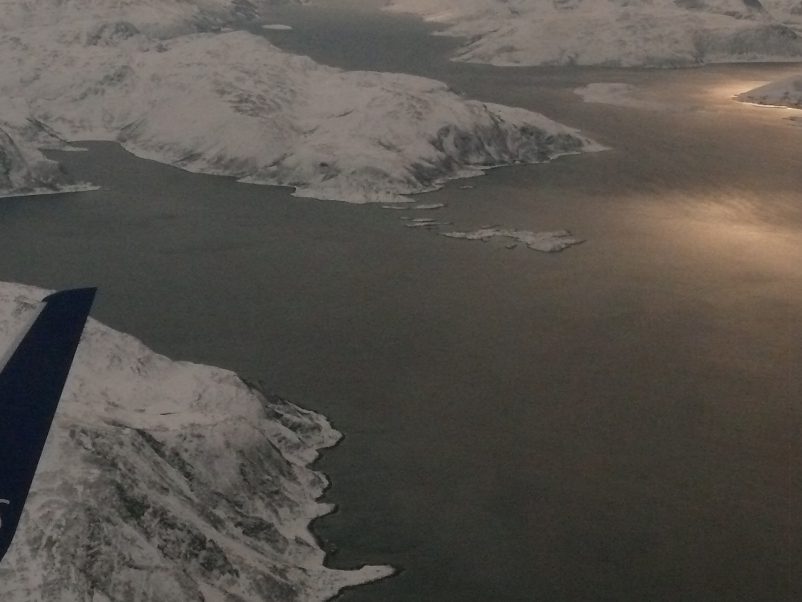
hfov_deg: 25.3
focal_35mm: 76
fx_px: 1761
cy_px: 349
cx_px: 616
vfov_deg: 19.4
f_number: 8
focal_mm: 7.9
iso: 400
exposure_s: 1/800
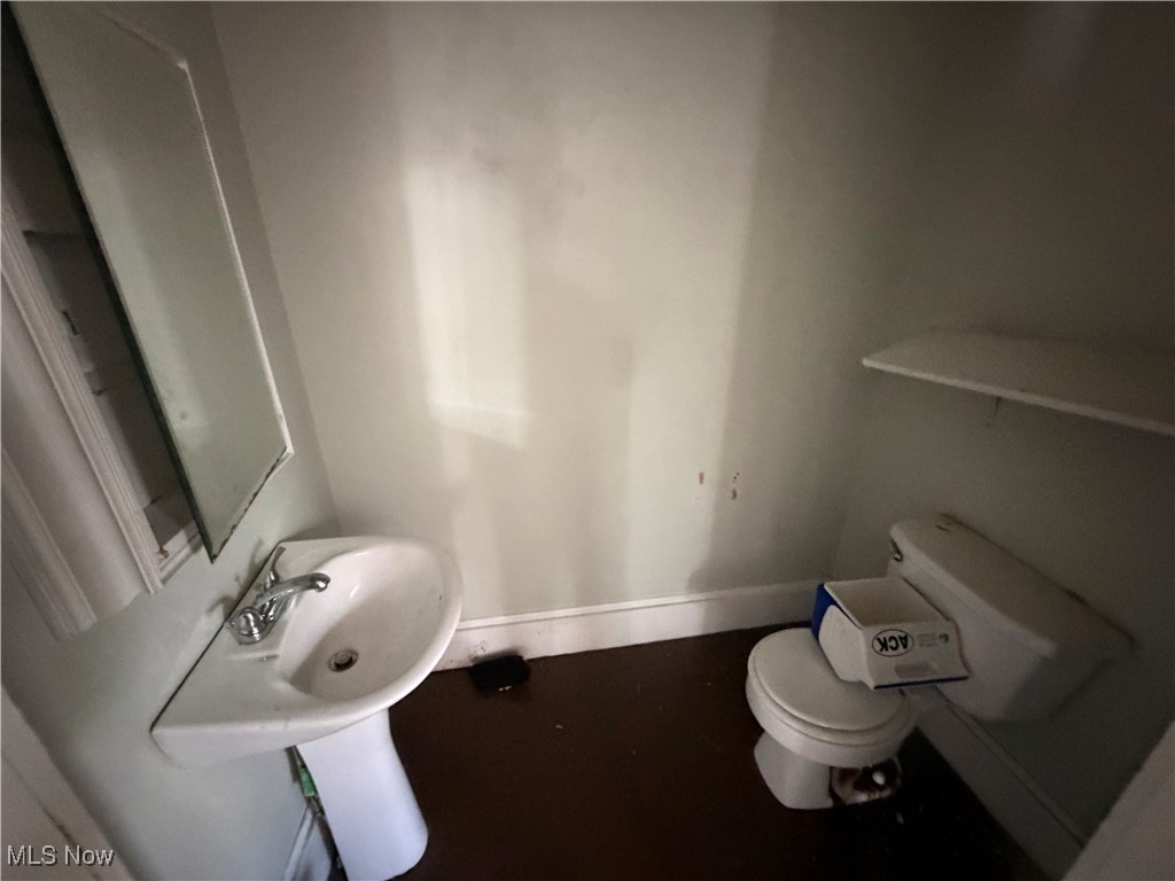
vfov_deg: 85.7
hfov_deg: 102.1
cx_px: 588
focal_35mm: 14
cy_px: 440
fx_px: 475
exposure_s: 1/40
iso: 1600
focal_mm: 2.22
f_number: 2.2
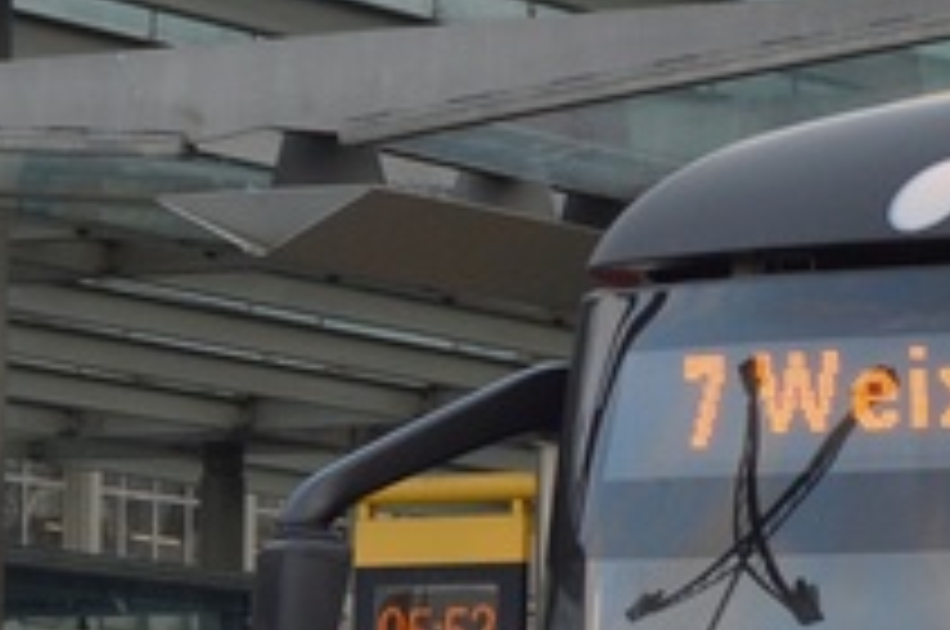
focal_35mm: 222
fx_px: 5849
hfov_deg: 8.9
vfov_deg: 6.1
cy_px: 835
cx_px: 1729
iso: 200
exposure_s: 1/125
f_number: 5.6
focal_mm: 26
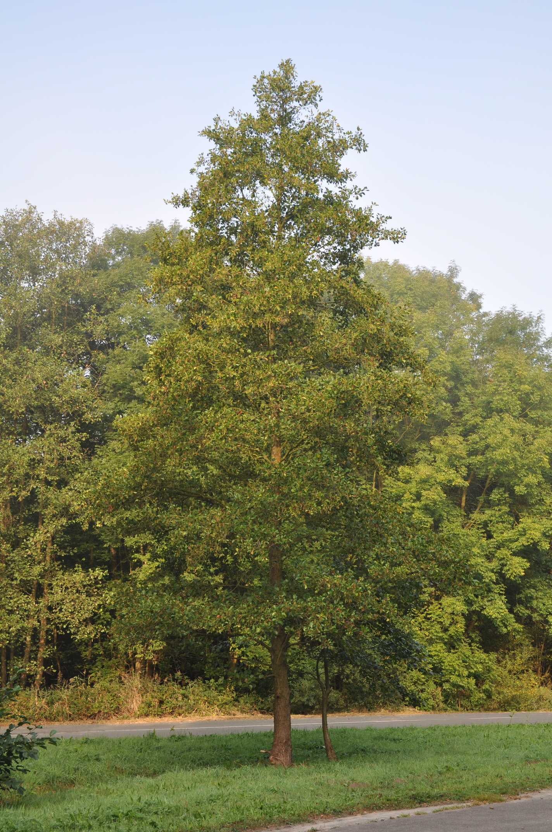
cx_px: 276
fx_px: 1176
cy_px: 416
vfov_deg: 38.9
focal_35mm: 51
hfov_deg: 26.4
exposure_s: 1/200
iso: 200
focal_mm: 34
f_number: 6.3
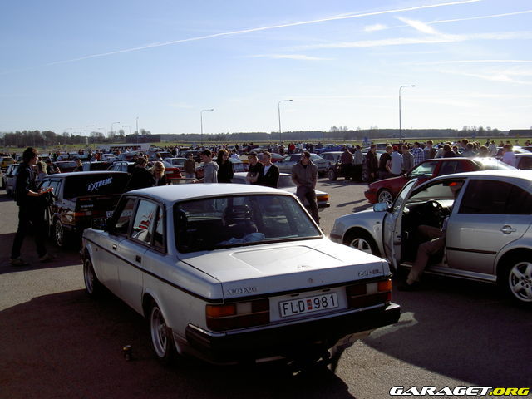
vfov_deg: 36.8
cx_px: 266
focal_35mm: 39
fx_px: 599
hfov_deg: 47.9
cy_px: 200
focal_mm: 8
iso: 50
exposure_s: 1/800
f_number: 4.7
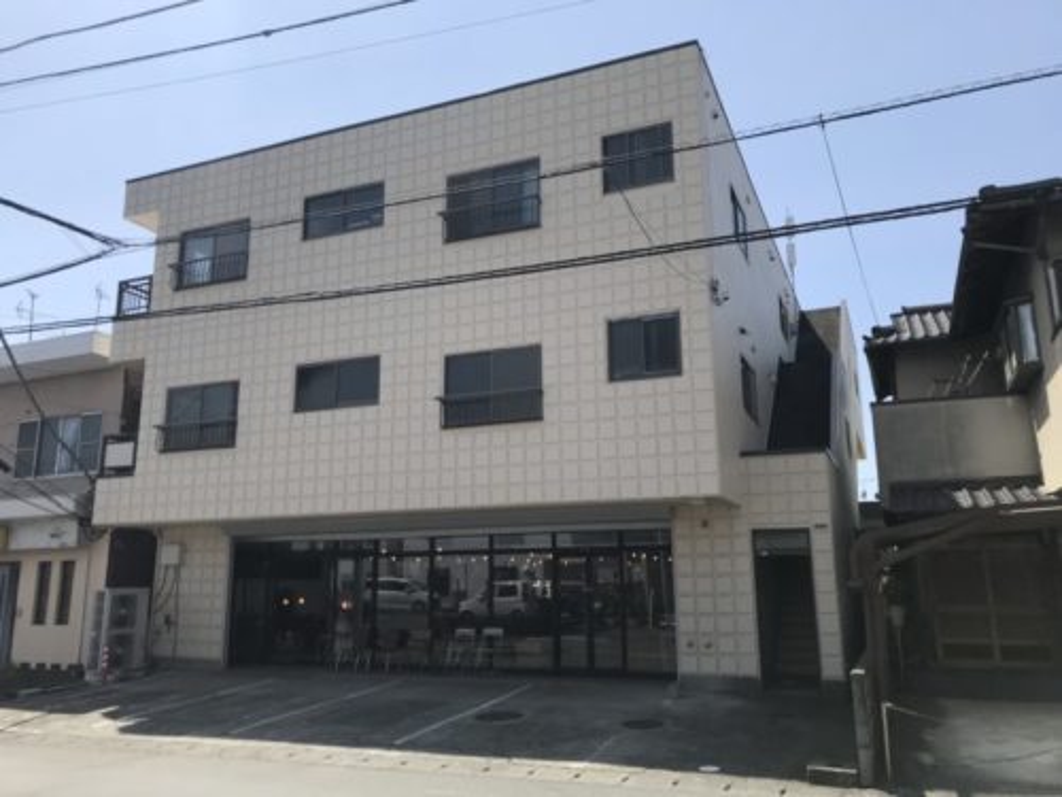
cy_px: 398
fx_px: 859
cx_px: 531
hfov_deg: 63.4
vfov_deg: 49.7
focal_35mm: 28
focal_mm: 3.99
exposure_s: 1/2457
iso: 20
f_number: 1.8
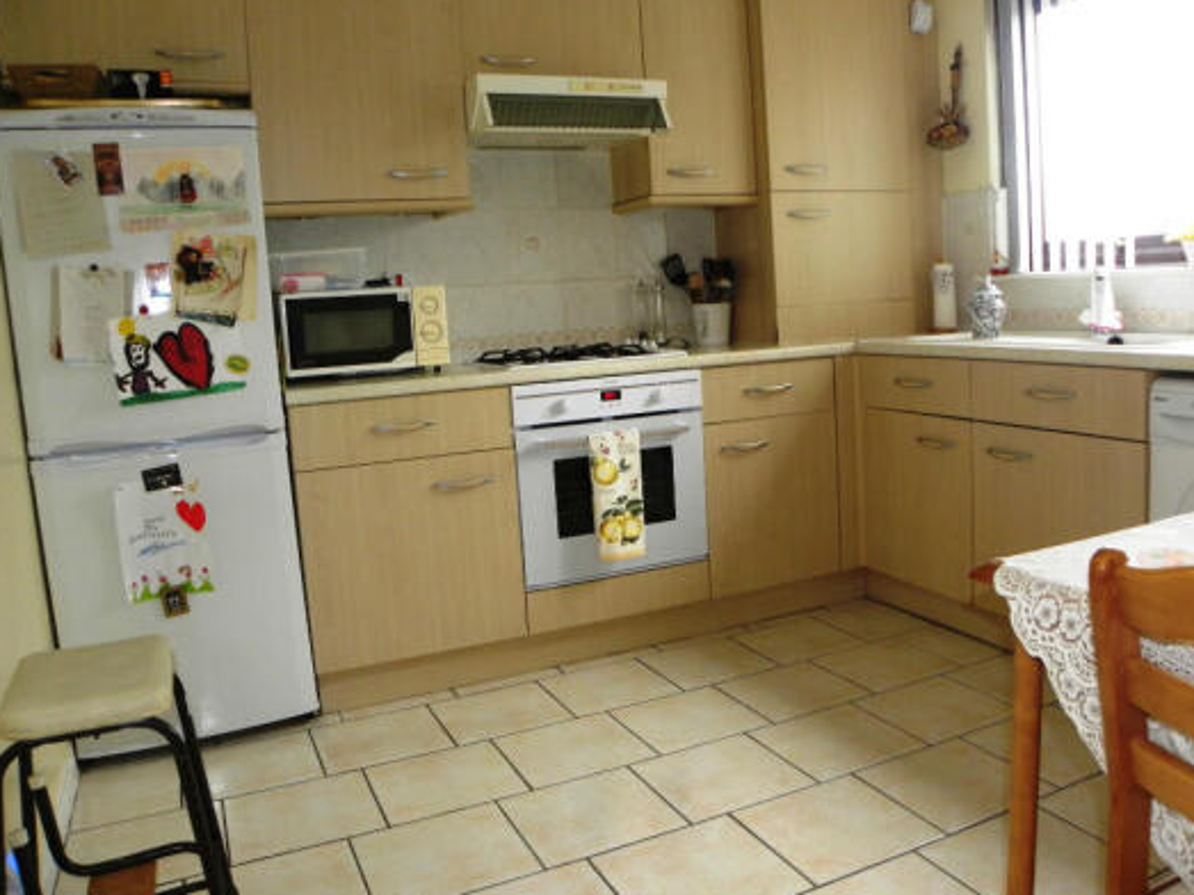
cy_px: 424
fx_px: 1000
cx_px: 656
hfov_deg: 61.5
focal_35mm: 29
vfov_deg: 48.2
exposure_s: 1/72.6
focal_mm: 4.6
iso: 202
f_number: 2.8
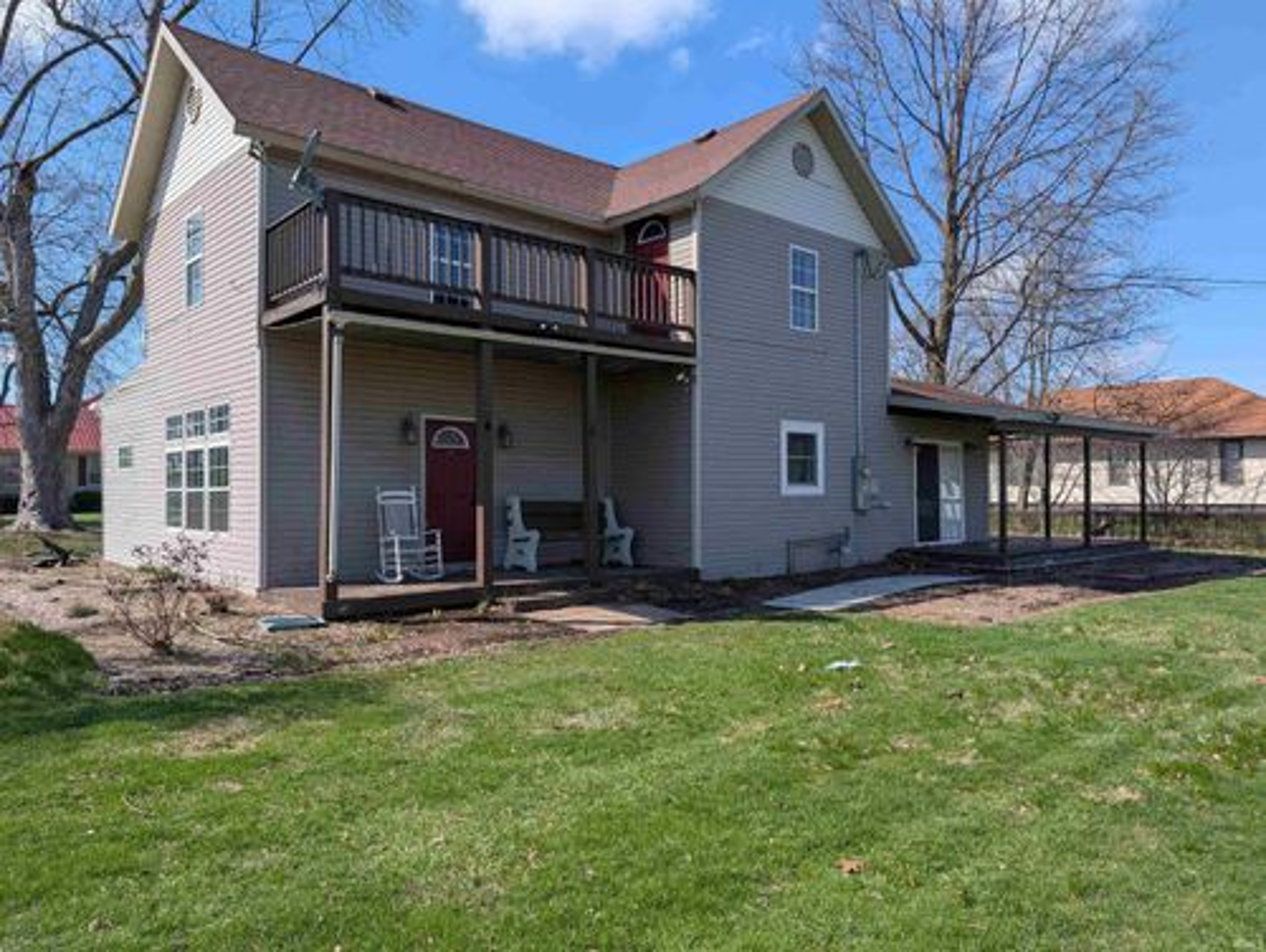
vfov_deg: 56.9
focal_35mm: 24
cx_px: 633
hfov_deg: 71.5
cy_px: 476
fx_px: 879
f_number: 1.68
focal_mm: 6.9
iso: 21
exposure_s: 1/940
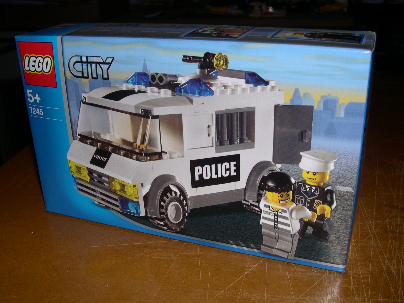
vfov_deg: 37.7
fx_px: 443
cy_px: 152
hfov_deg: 49.0
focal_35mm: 38
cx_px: 202
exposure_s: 1/60
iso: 100
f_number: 7.6
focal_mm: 8
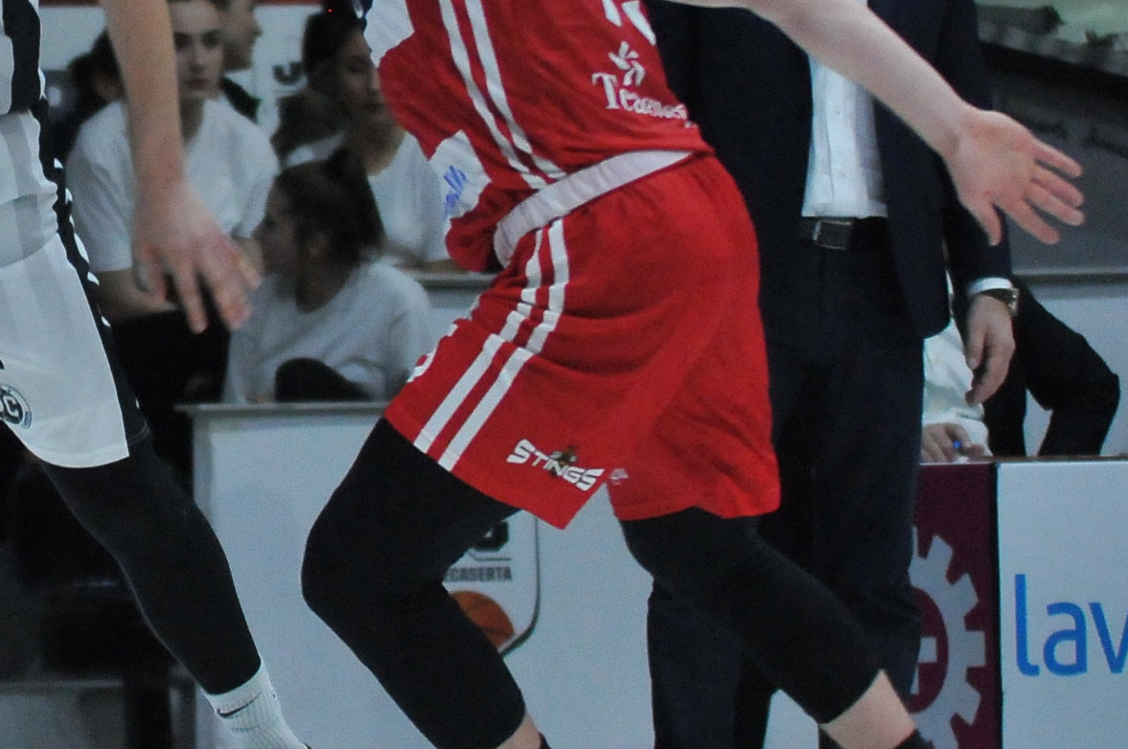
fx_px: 12186
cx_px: 8
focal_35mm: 389
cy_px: 166
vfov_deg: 3.5
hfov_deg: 5.3
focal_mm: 95
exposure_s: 1/500
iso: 2000
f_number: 2.8
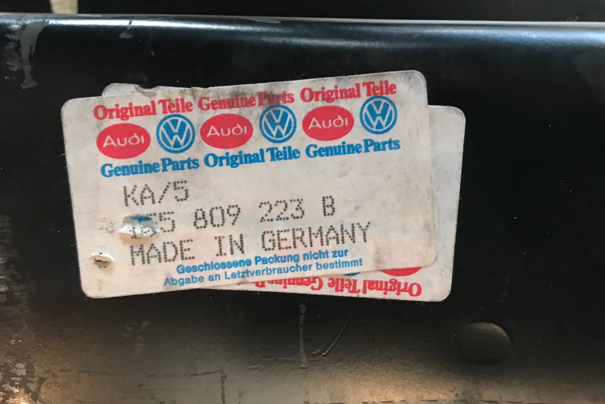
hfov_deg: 61.9
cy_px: 180
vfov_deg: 43.5
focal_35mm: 30
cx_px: 300
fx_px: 504
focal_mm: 3.99
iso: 80
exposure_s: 1/17
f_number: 1.8
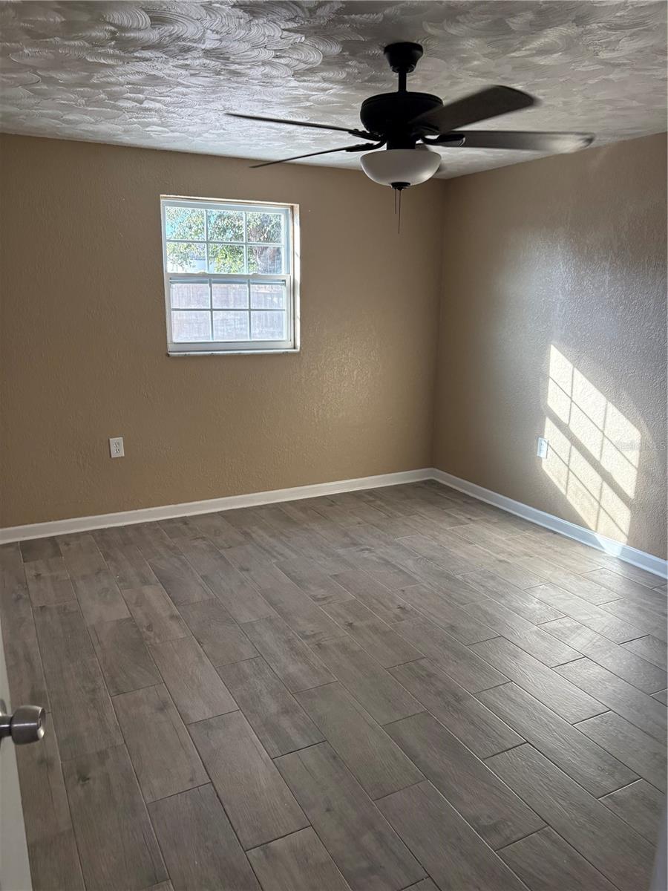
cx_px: 334
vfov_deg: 67.3
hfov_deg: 53.1
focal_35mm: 26
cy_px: 446
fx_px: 669
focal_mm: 5.96
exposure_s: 1/206
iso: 125
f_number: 1.6
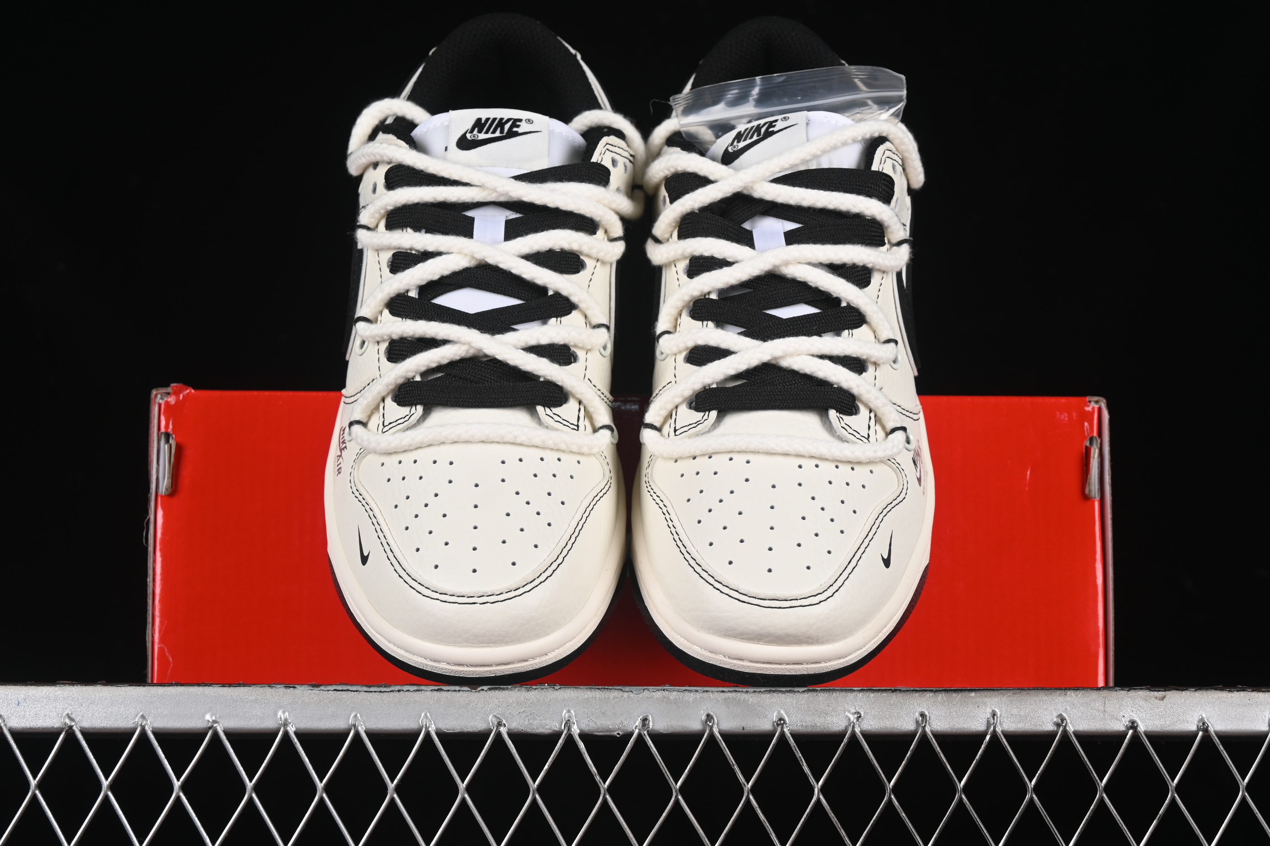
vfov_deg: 18.2
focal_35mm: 75
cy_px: 423
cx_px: 635
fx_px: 2646
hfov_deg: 27.0
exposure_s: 1/80
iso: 160
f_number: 8
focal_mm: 50
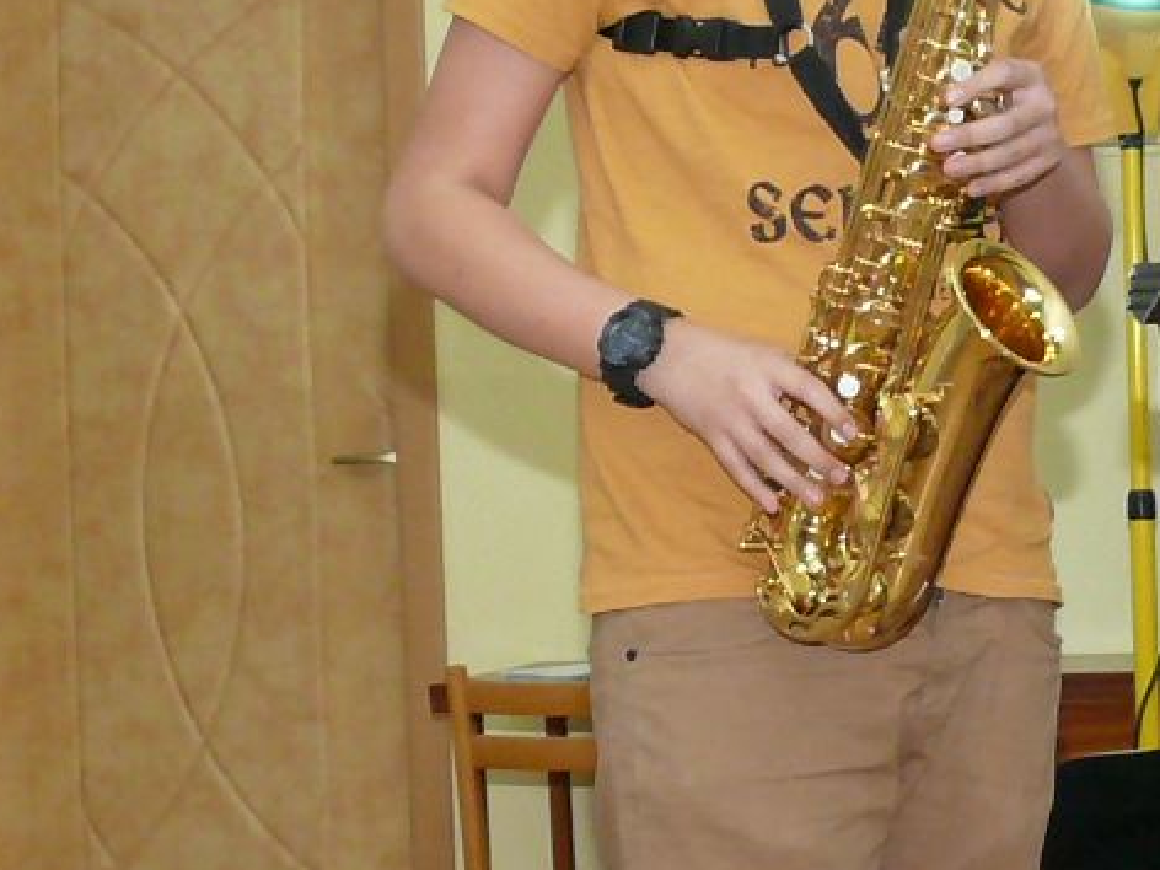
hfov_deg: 12.9
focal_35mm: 152
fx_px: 5094
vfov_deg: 9.8
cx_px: 1084
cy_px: 366
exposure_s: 1/30
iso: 200
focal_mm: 7.4
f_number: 2.8
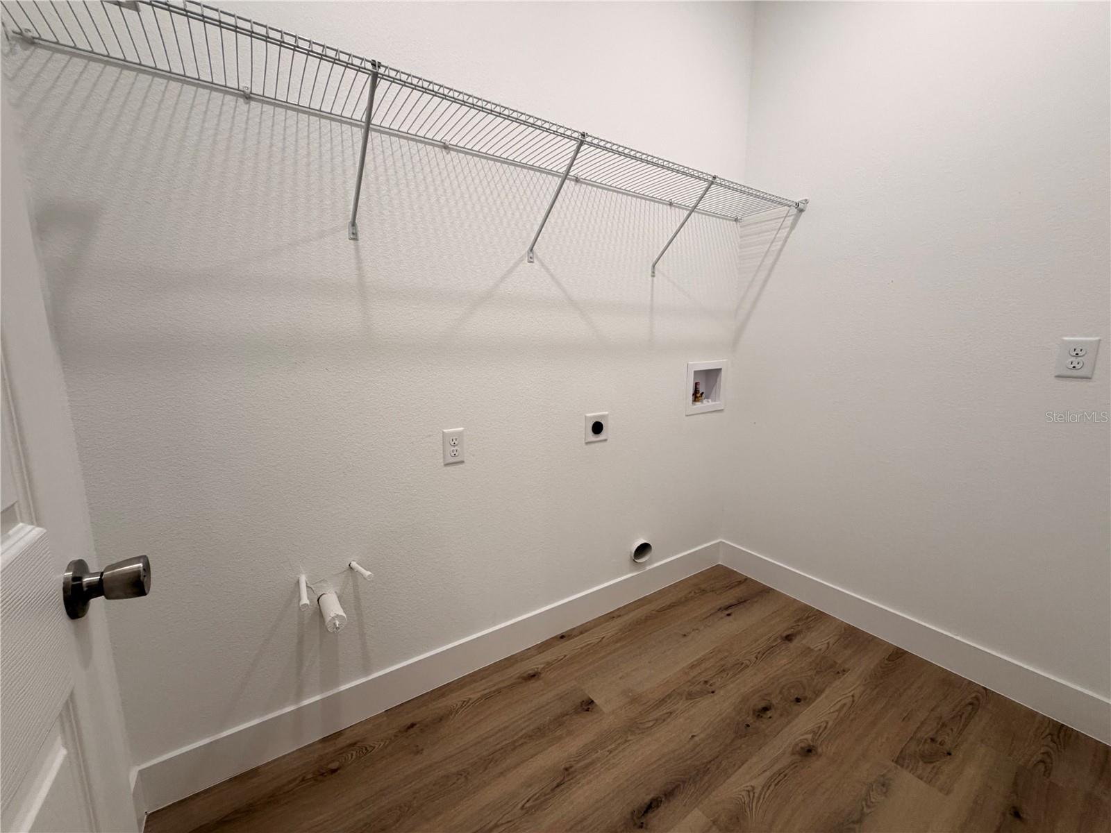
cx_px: 556
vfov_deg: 85.7
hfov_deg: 102.1
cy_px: 416
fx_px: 449
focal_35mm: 14
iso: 160
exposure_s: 1/120
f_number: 2.2
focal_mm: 2.22
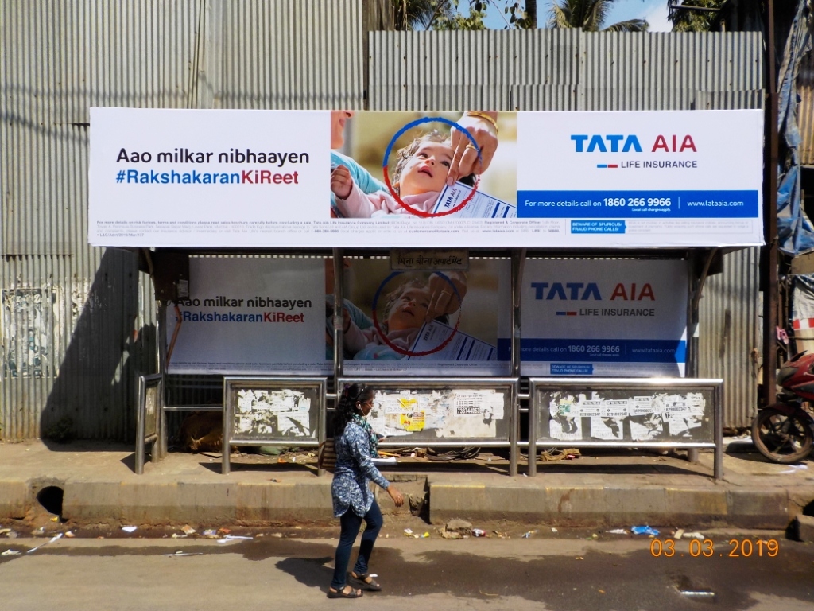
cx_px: 407
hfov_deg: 60.0
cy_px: 306
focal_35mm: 30
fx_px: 705
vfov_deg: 46.8
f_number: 3.3
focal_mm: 4.1
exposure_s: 1/1600
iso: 125
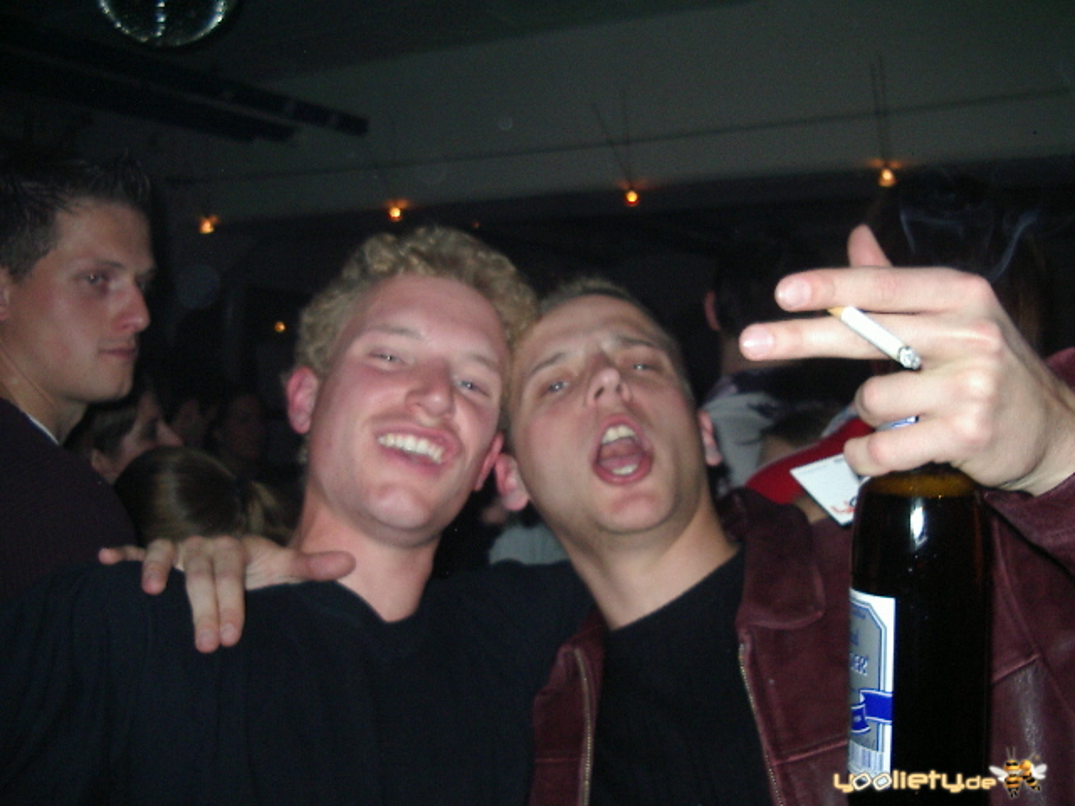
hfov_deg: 49.0
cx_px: 538
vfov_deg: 37.7
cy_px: 403
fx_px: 1180
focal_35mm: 38
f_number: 2.6
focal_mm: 5.8
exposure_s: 1/60
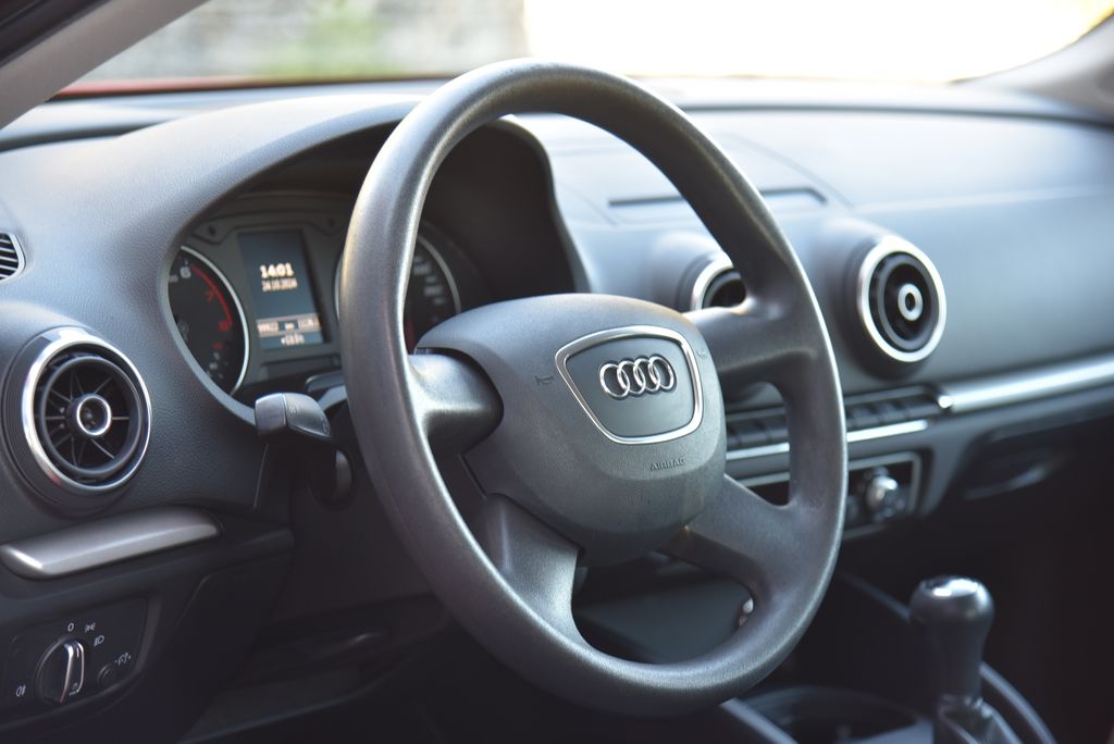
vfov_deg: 14.0
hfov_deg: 20.8
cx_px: 557
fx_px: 3034
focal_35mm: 98
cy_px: 372
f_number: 4
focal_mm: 98
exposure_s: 1/50
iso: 500
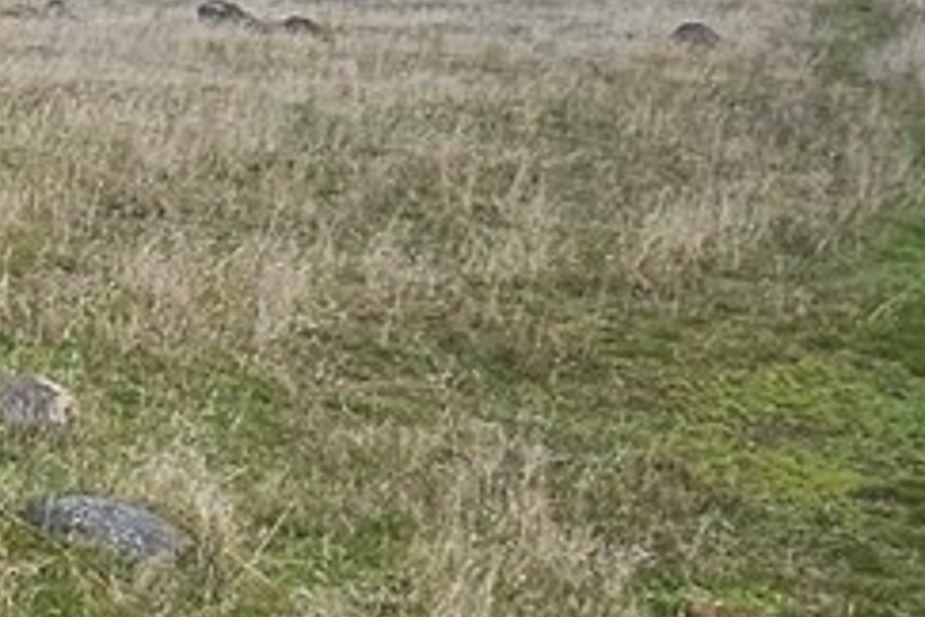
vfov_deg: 17.1
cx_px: -818
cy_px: 331
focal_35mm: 80
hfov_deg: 18.6
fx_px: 2055
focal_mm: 1.74
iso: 32
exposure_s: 1/406
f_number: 2.2
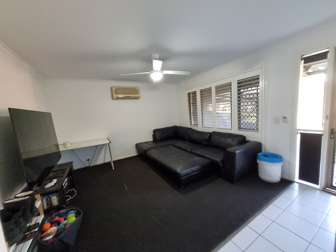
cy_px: 126
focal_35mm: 13
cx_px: 168
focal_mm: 1.74
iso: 400
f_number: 2.2
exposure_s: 1/50
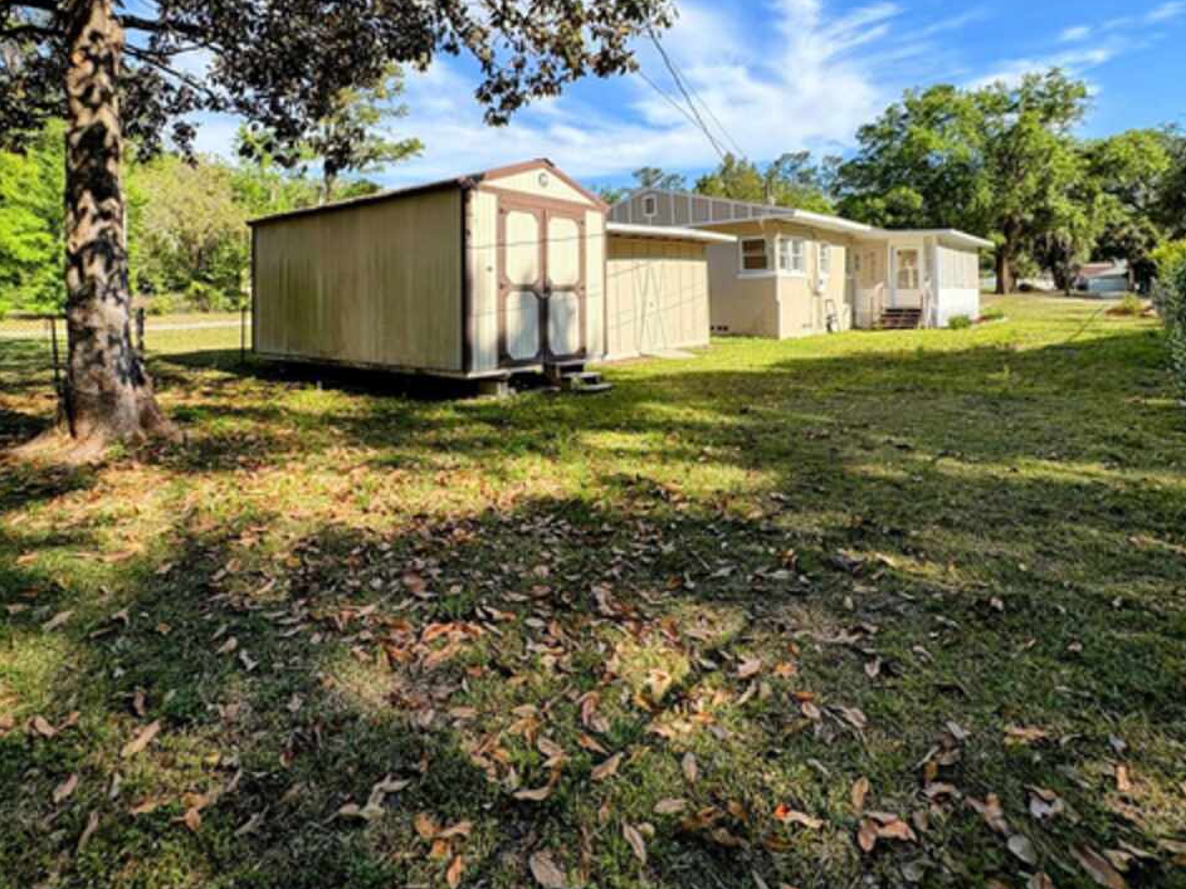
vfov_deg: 66.6
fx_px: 651
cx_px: 561
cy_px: 289
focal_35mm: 19
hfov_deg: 84.6
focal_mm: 2.22
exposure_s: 1/2083
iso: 40
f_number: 2.2
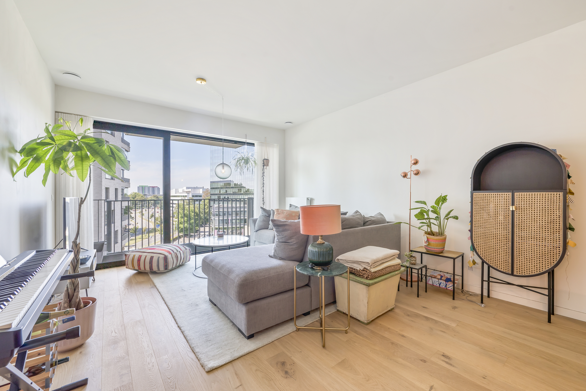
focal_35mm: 14
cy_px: 196
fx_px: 228
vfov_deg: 81.3
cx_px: 293
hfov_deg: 104.2
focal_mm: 14
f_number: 8
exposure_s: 1/15
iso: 250
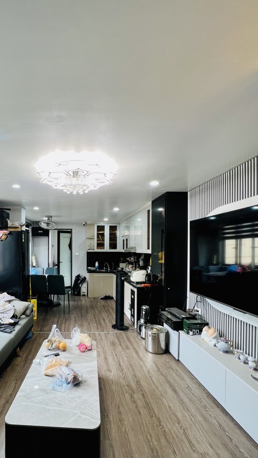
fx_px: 194
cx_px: 79
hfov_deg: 64.7
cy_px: 253
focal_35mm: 16
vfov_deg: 99.0
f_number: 1.8
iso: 50
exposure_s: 1/99
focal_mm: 1.57
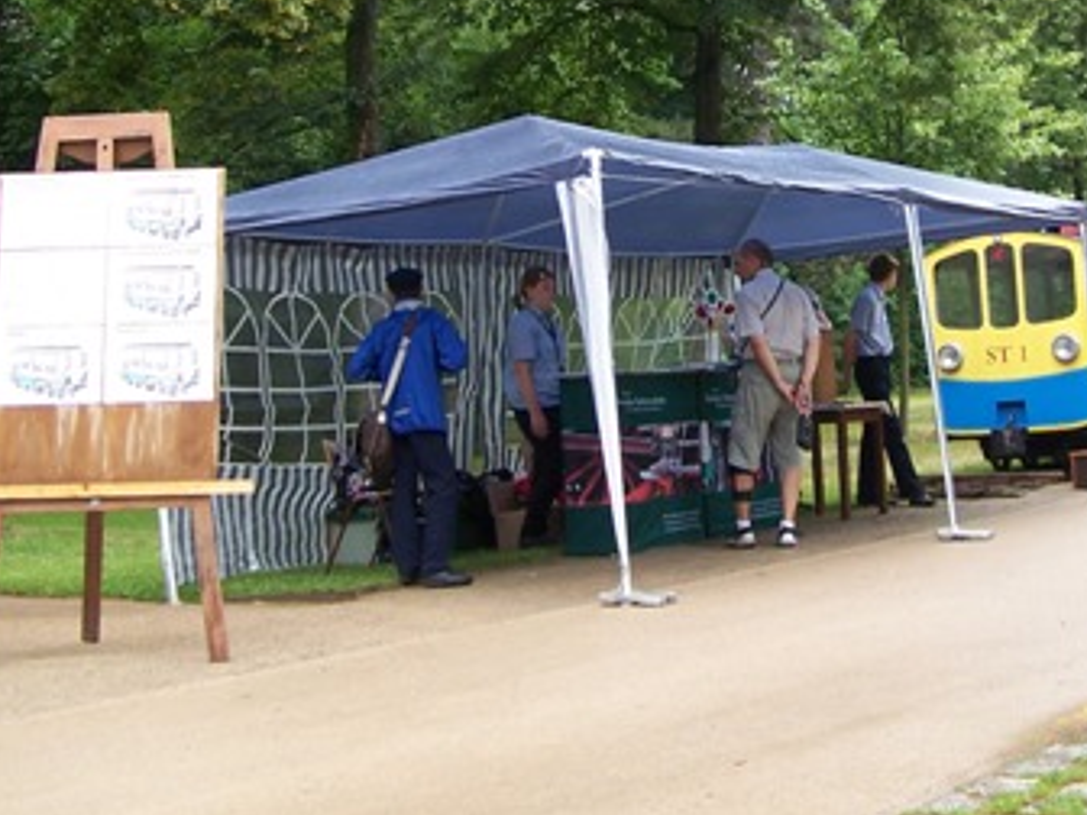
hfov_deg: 29.6
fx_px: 2041
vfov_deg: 22.2
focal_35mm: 65
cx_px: 746
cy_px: 128
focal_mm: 6.3
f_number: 2.8
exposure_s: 1/125
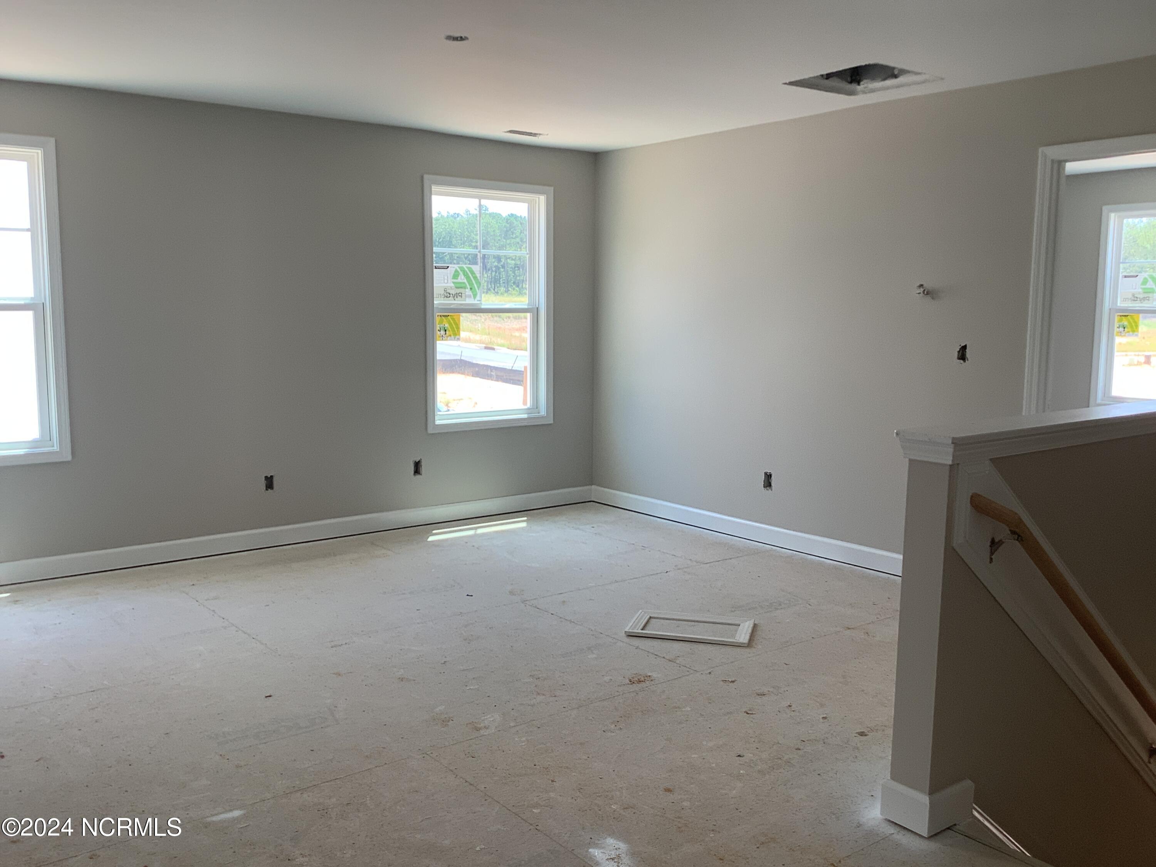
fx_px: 1035
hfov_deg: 58.4
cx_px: 578
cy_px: 434
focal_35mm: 31
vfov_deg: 45.4
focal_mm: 3.3
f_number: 2.4
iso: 50
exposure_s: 1/120
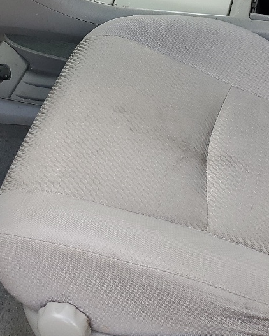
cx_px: 89
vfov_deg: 24.0
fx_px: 766
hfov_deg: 19.9
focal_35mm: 77
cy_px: 24
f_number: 1.5
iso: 50
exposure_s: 1/263
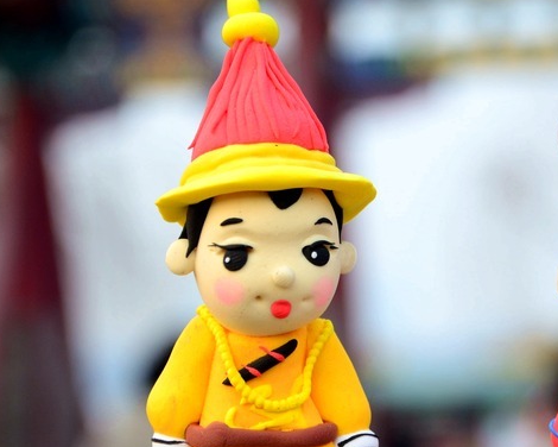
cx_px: 439
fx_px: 2428
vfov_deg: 10.5
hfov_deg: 13.1
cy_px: 256
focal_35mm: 147
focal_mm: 48
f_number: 6.3
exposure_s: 1/160
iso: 400
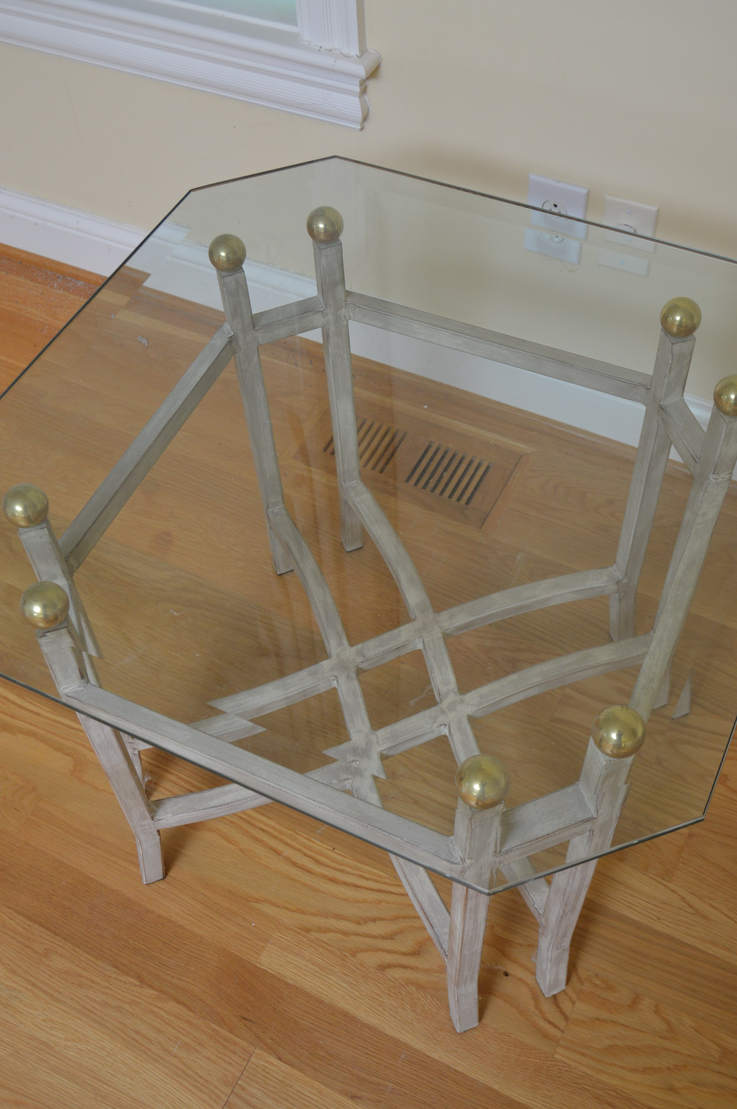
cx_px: 368
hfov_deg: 36.8
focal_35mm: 36
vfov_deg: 53.2
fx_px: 1107
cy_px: 554
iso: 400
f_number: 5
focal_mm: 24
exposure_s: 1/80
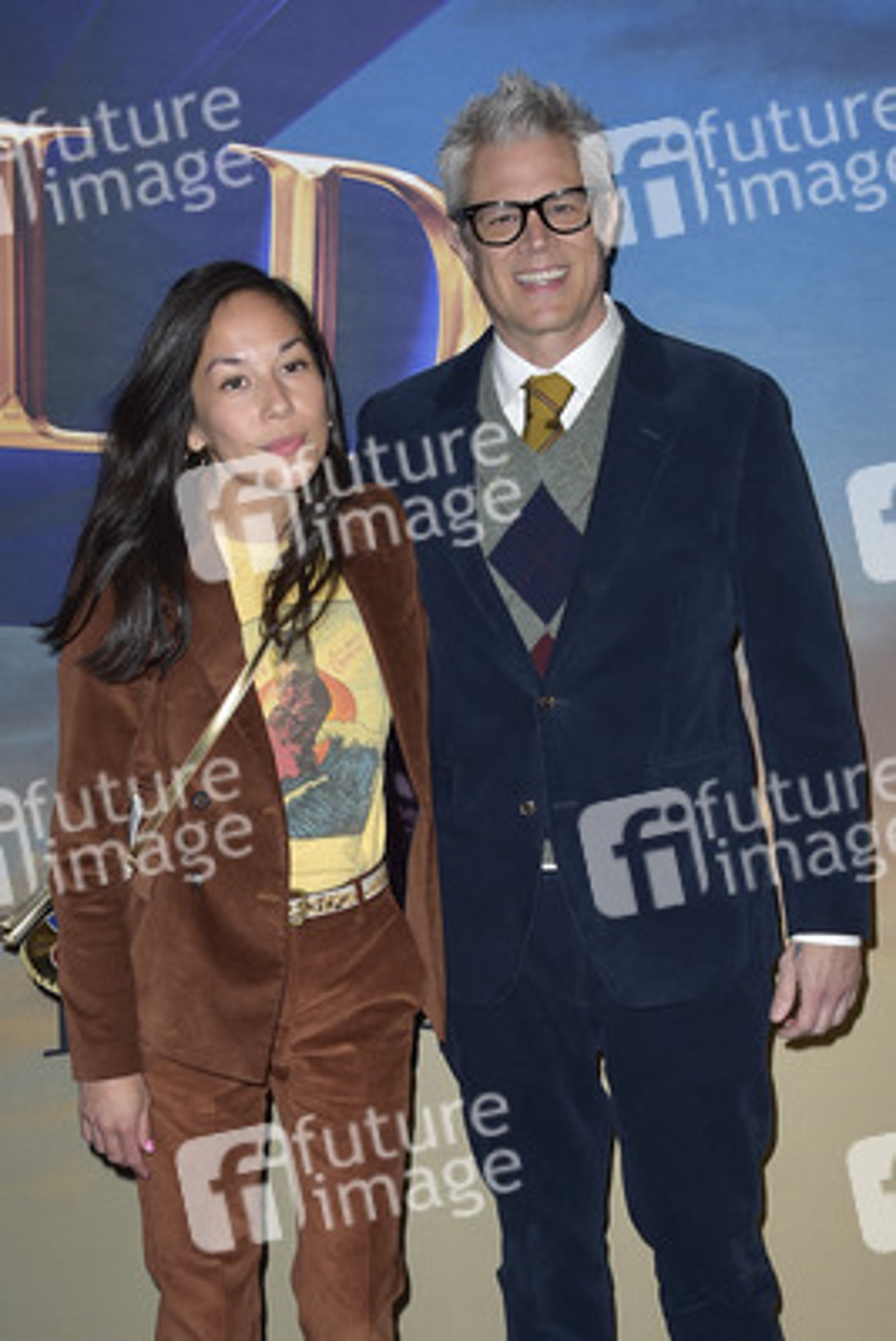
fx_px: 1641
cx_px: 448
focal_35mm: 44
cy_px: 670
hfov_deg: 30.5
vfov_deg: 44.5
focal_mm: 44
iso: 320
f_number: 6.3
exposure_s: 1/250
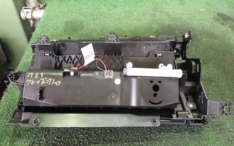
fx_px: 204
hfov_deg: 59.6
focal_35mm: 32
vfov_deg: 39.5
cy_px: 74
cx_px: 117
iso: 1000
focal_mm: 5.4
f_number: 2.3
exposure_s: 1/60
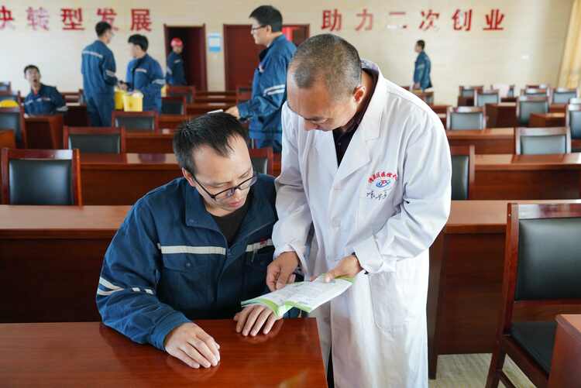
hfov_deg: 58.7
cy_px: 194
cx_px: 290
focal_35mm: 32
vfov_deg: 41.2
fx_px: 517
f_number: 3.5
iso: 1600
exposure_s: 1/160
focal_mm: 32
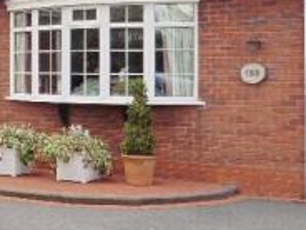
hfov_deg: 24.3
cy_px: 74
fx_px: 672
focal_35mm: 76
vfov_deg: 19.3
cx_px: -11
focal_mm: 4.3
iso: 100
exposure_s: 1/200
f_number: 4
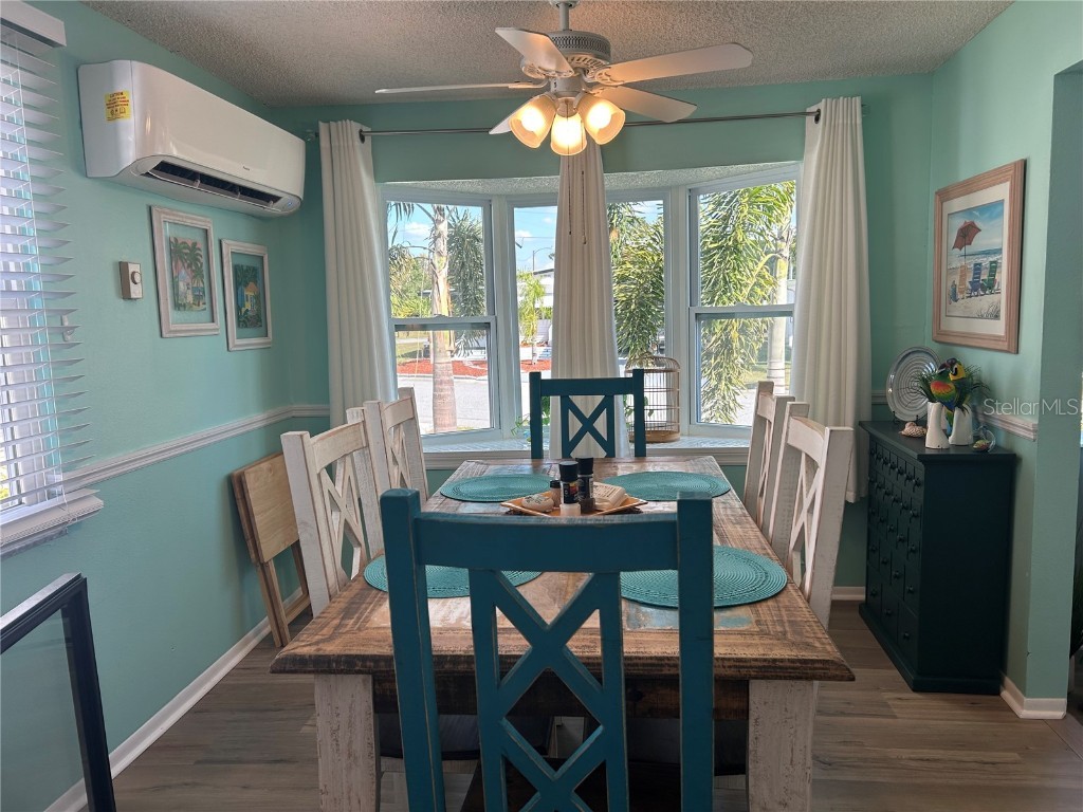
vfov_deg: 53.1
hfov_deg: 67.3
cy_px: 406
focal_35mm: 26
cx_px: 542
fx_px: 813
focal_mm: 5.7
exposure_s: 1/313
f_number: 1.5
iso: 50
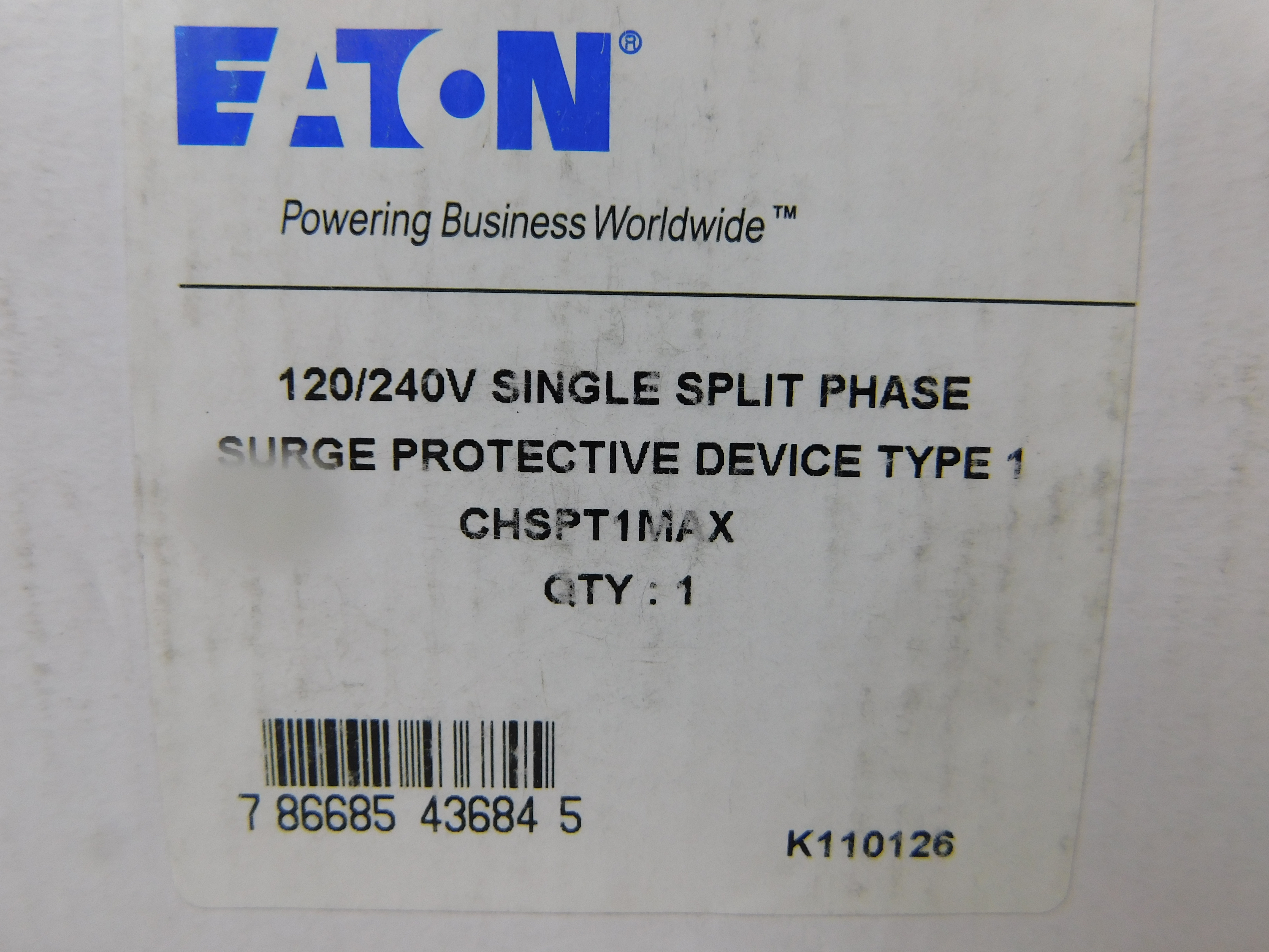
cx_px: 634
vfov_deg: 58.9
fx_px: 843
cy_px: 476
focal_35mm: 23
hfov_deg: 73.9
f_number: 3
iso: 125
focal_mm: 4
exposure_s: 1/60
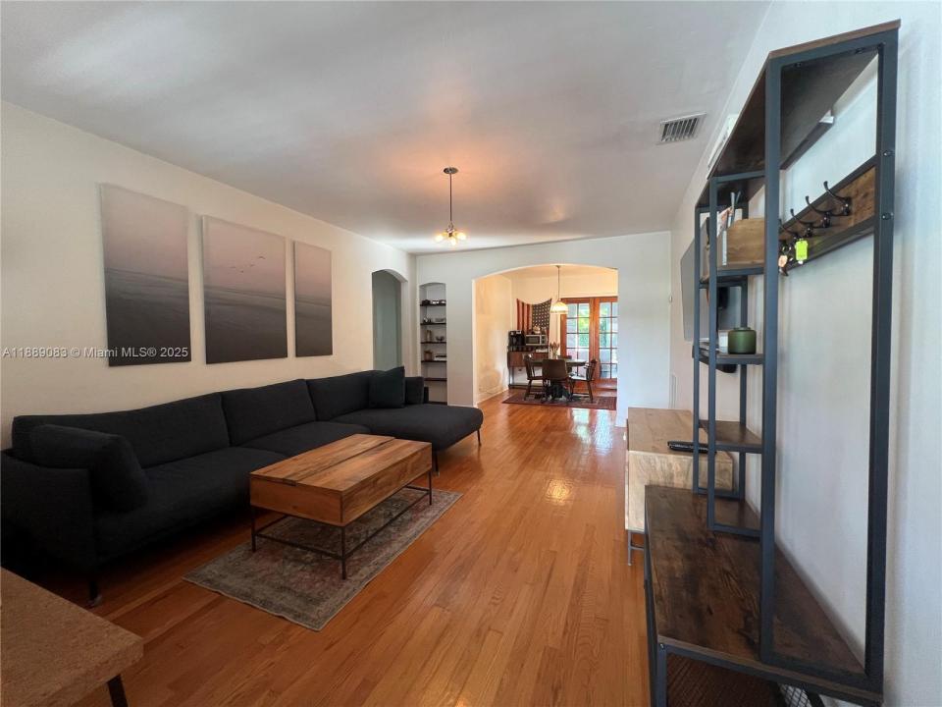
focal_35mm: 13
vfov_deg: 89.9
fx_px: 354
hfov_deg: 106.2
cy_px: 354
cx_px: 471
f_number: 1.8
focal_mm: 1.57
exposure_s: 1/60
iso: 160
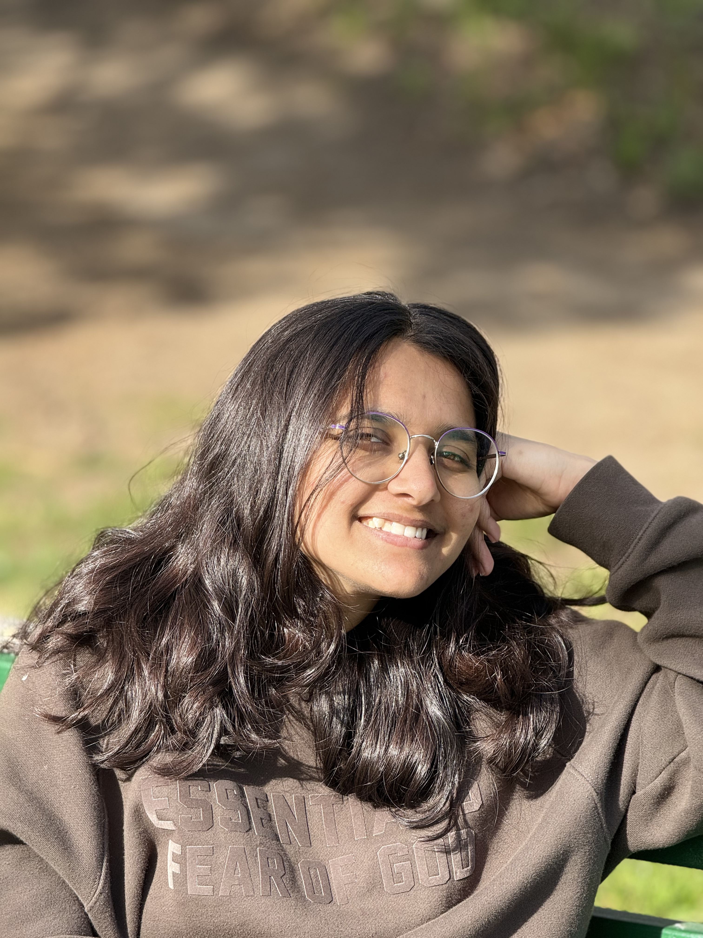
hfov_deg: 12.3
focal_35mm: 120
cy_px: 469
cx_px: 352
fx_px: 3249
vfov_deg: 16.4
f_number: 2.8
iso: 50
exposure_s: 1/428
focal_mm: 15.66
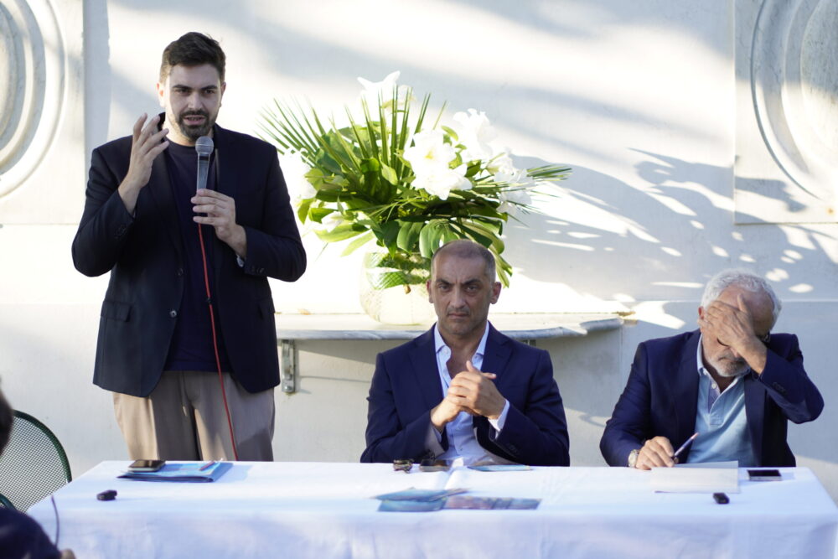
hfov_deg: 16.1
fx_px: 2968
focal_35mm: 128
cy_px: 280
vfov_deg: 10.8
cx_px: 419
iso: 100
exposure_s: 1/500
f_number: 1.8
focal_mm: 85
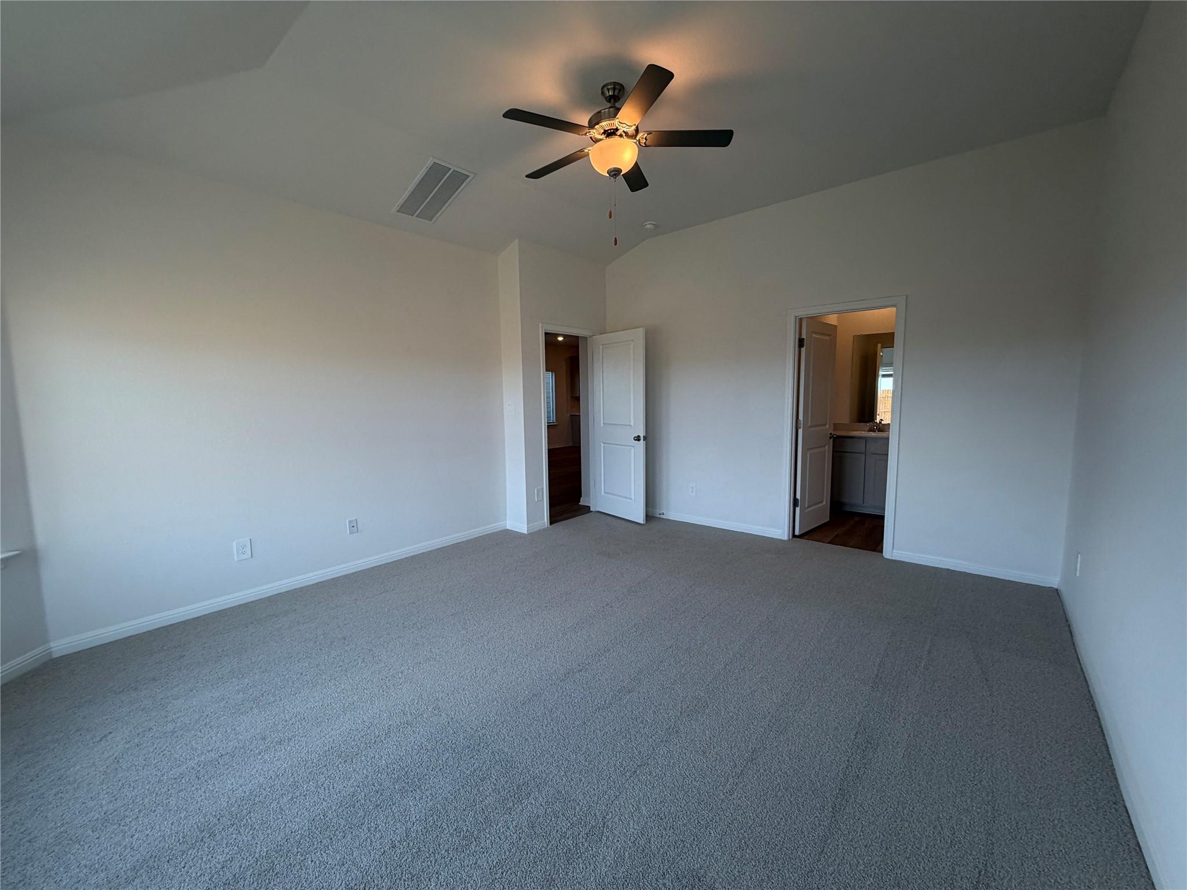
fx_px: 480
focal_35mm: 14
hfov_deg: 102.1
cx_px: 594
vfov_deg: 85.7
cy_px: 445
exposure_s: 1/120
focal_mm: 2.22
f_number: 2.2
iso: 64
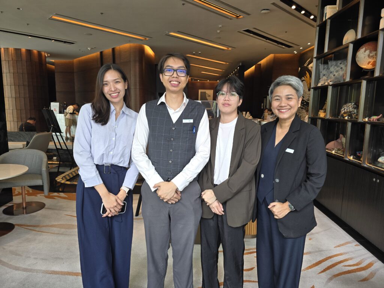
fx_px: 255
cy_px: 144
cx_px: 192
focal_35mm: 23
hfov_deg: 73.9
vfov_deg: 58.9
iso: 64
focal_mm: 6.3
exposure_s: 1/56.8
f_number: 1.7
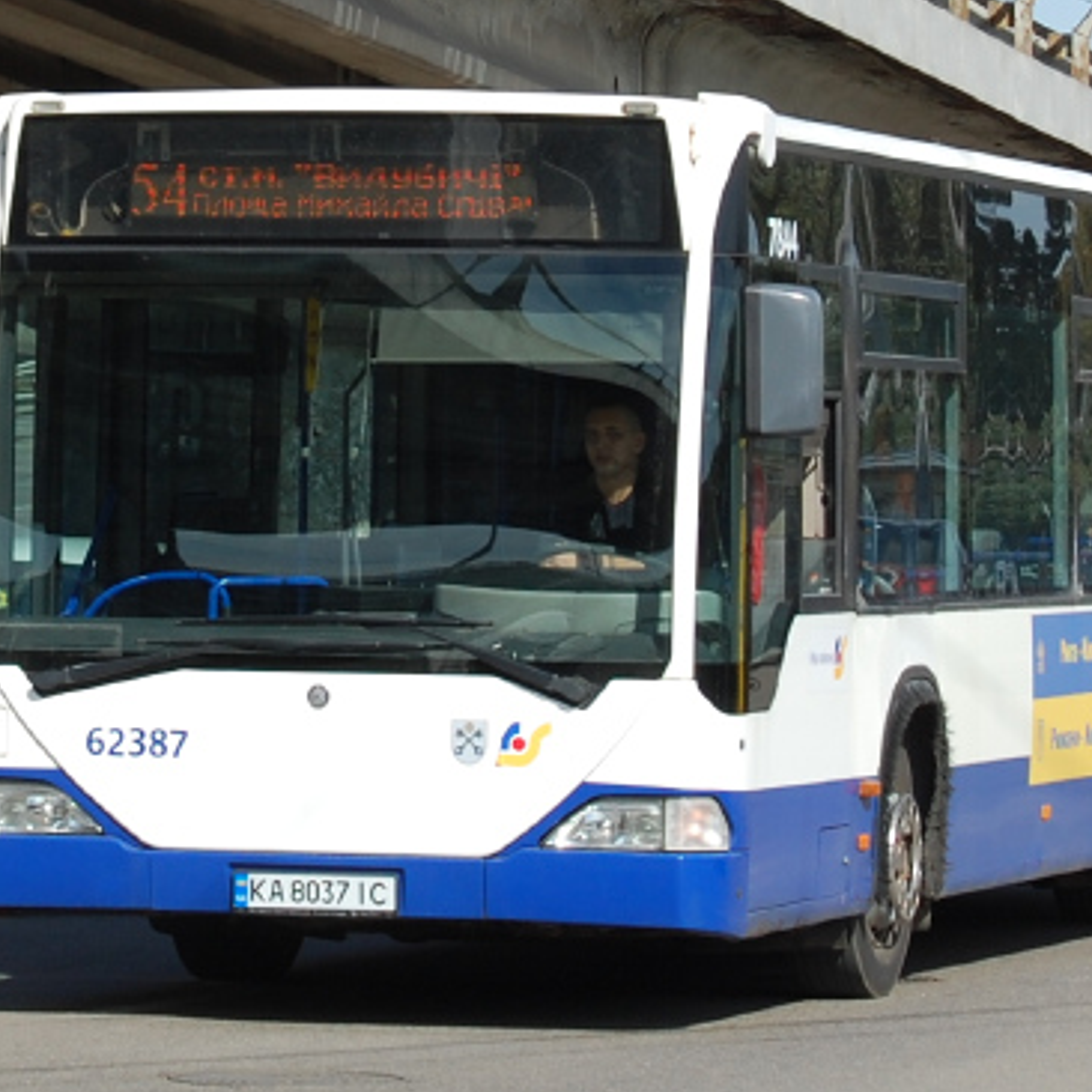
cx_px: 167
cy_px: 36
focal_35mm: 249
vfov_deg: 7.0
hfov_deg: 7.0
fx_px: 8869
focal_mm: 55
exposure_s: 1/320
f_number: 9
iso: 200
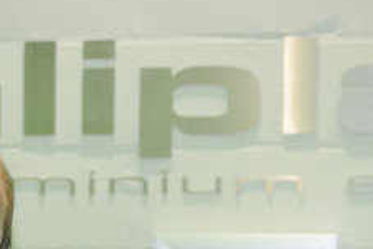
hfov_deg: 9.9
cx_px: 84
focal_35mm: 208
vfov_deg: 6.5
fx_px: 2156
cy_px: 428
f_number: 5
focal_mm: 36
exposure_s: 1/60
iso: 3200
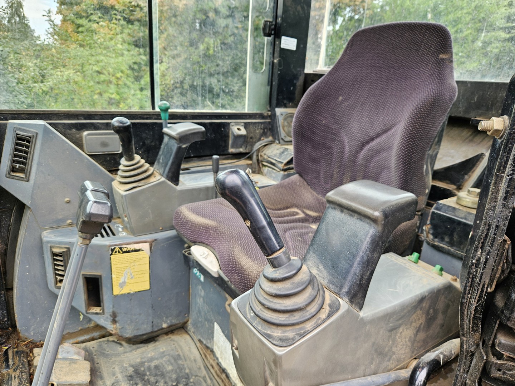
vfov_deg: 58.9
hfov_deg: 73.9
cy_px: 193
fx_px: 342
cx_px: 258
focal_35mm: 23
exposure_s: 1/180
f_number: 1.8
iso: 80
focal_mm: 5.4
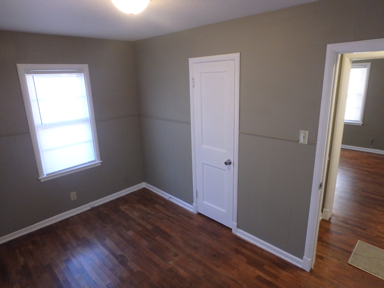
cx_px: 192
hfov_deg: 79.0
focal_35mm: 21
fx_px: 233
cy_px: 144
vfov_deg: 63.4
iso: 500
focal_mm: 3.7
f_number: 3.5
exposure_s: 1/30
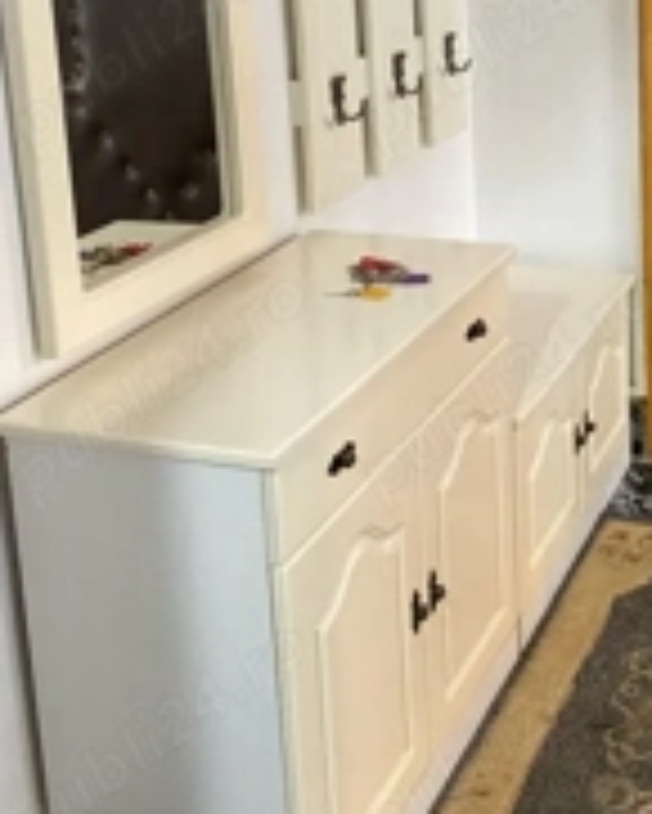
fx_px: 1350
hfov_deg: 26.2
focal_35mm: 56
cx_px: 598
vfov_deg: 32.0
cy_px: 90
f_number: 1.8
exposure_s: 1/50
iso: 400
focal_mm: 4.25
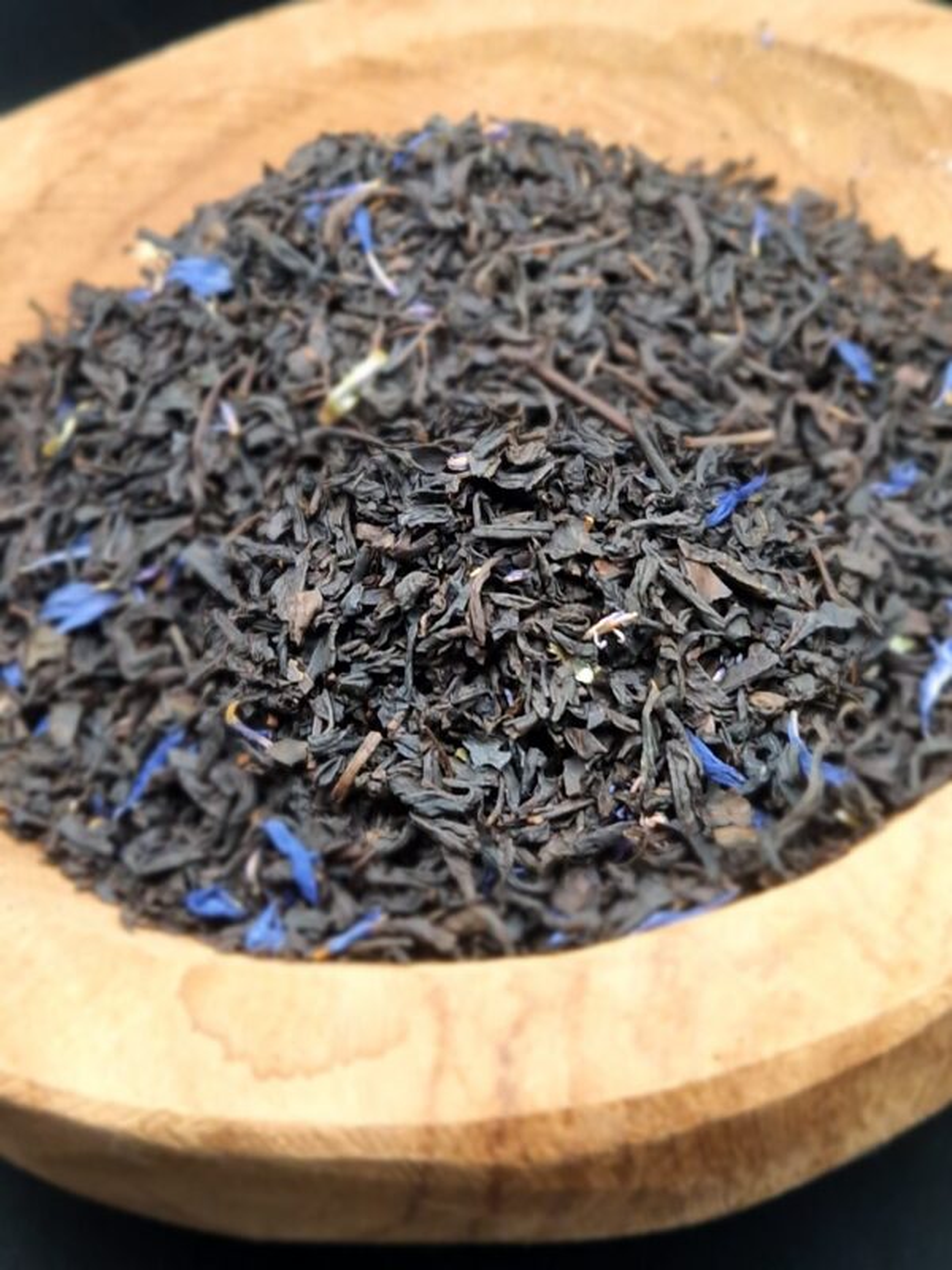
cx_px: 476
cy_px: 635
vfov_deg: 73.9
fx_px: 843
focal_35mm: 23
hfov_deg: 58.9
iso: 100
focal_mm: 5.4
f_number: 1.8
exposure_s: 1/50
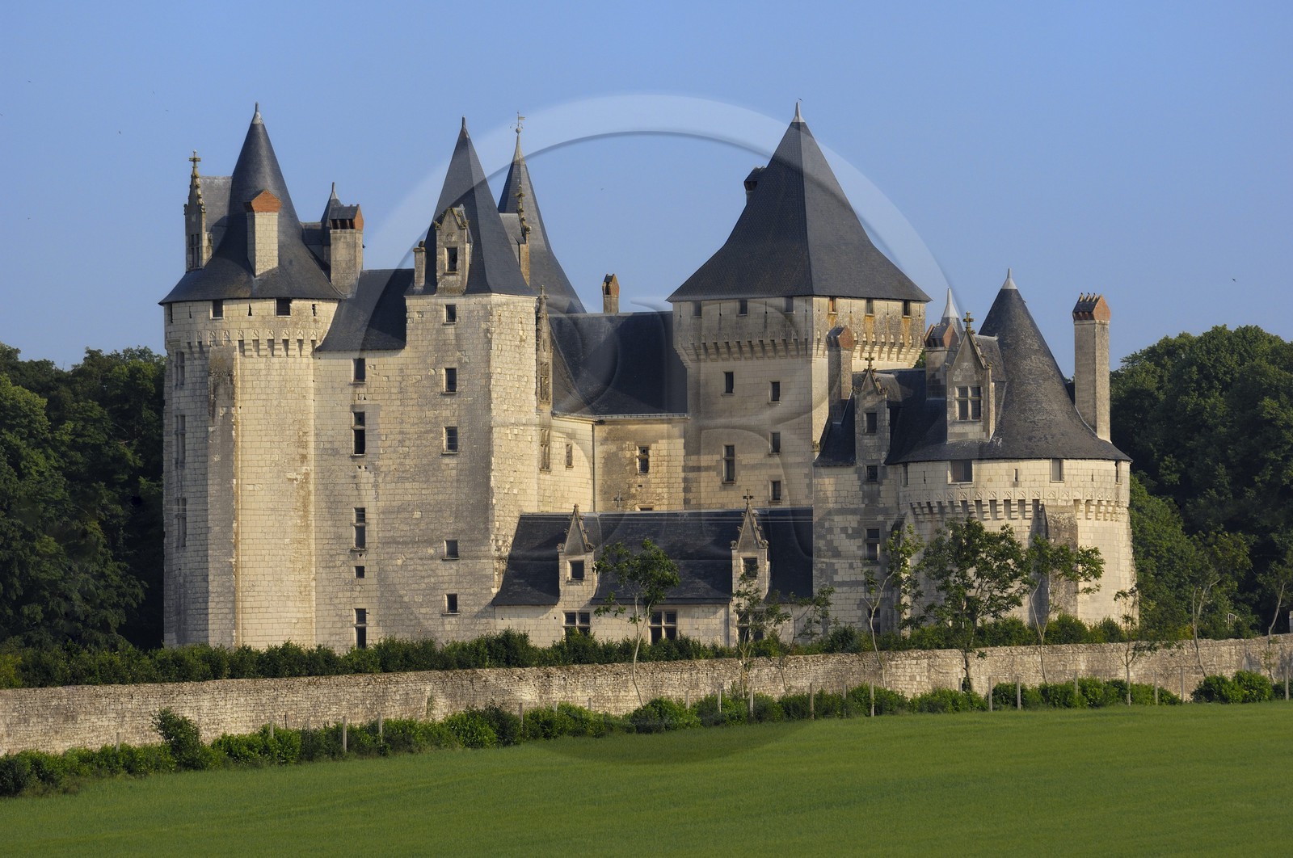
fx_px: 16140
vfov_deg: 3.0
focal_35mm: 450
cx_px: 646
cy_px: 429
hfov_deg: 4.6
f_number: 5.6
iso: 100
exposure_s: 1/640
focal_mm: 300
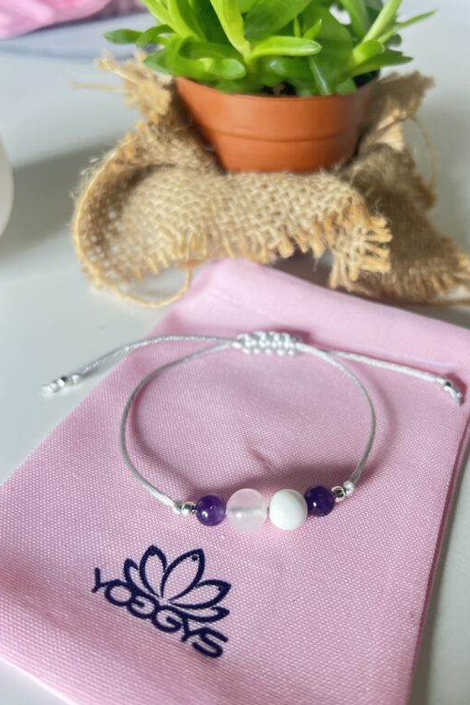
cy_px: 363
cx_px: 263
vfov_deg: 65.5
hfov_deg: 46.3
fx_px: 549
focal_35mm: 28
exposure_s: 1/40
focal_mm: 5.7
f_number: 1.5
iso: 640
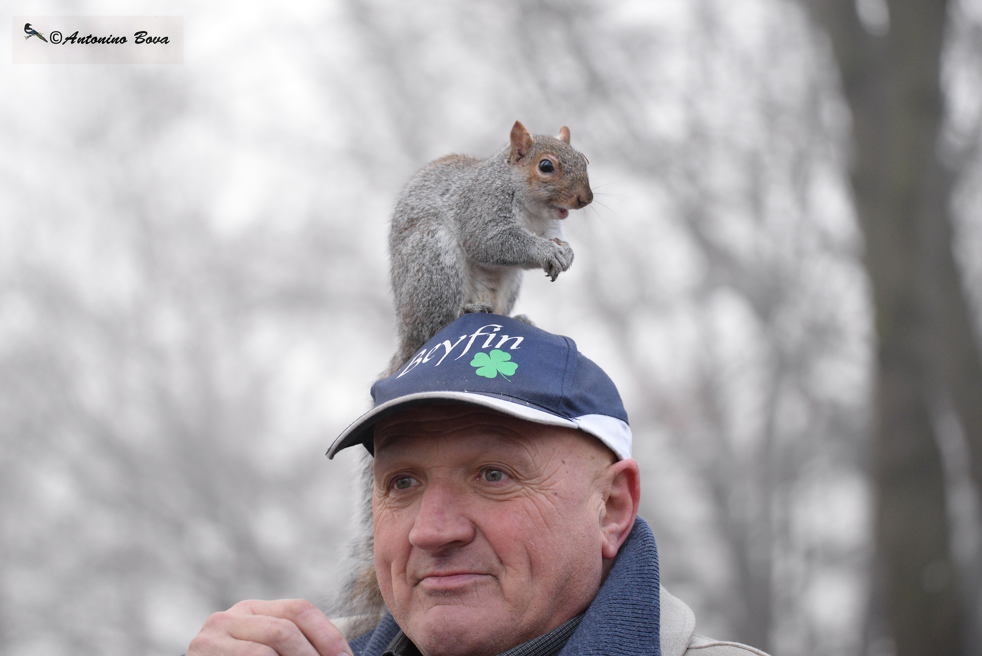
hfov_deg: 13.7
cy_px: 328
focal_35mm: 150
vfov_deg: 9.2
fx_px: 4093
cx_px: 491
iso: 2000
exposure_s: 1/400
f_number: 6.3
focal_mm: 150
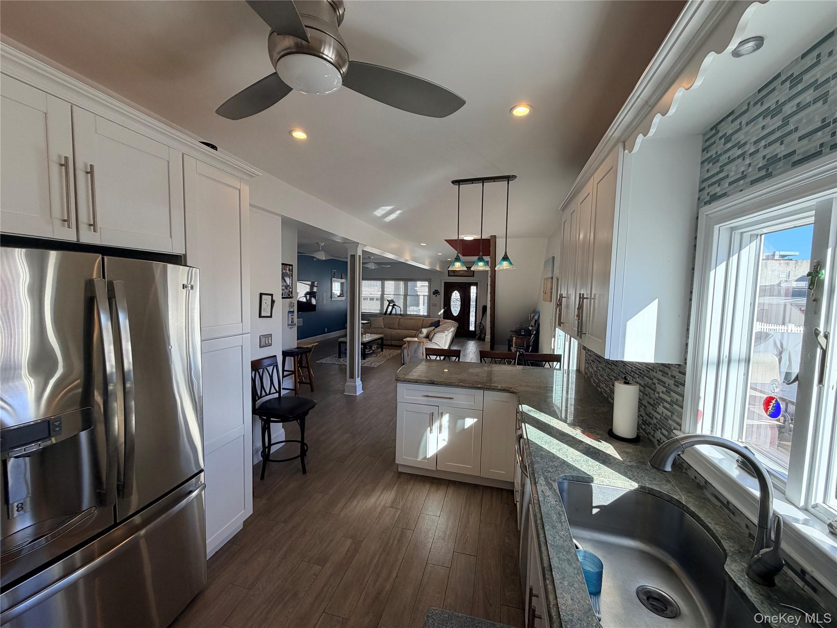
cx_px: 418
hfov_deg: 102.1
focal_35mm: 14
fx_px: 339
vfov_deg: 85.7
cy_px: 314
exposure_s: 1/204
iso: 50
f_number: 2.2
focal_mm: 2.22
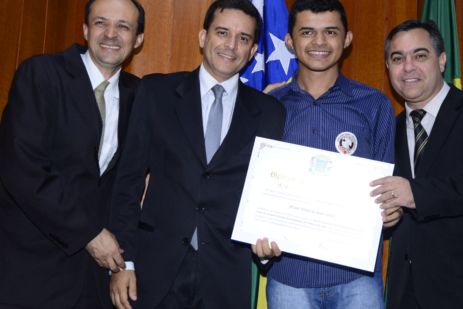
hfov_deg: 30.9
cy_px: 128
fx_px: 836
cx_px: 272
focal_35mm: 65
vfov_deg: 20.9
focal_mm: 55
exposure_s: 1/125
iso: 1600
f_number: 6.3
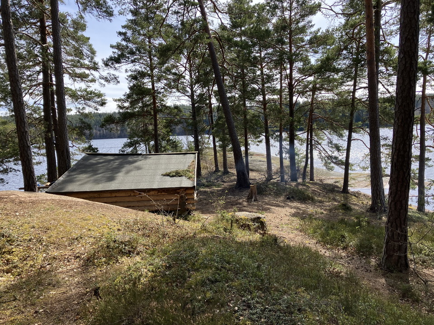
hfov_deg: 63.4
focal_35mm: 28
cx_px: 217
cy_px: 162
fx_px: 351
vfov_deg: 49.7
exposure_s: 1/585
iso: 32
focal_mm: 3.99
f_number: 1.8
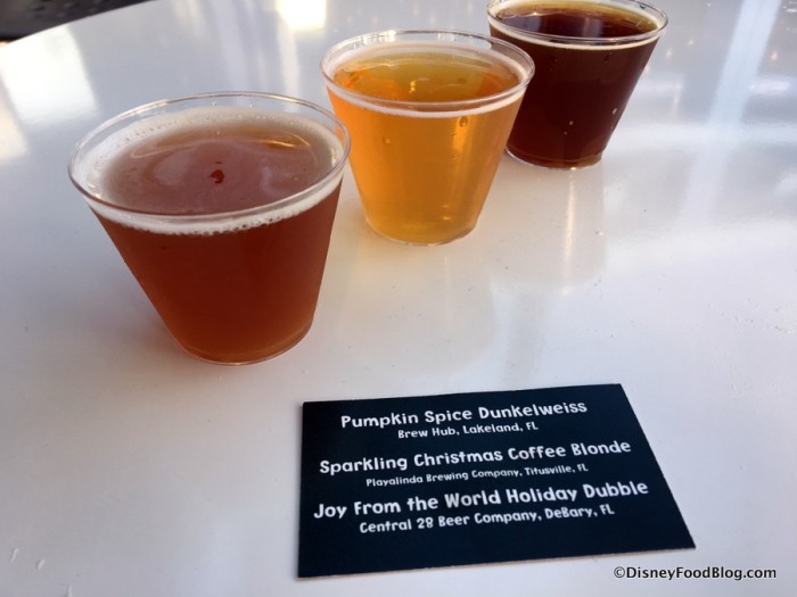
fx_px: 668
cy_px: 298
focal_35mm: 29
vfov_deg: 48.2
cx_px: 398
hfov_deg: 61.7
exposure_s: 1/60
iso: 25
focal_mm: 4.15
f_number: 2.2
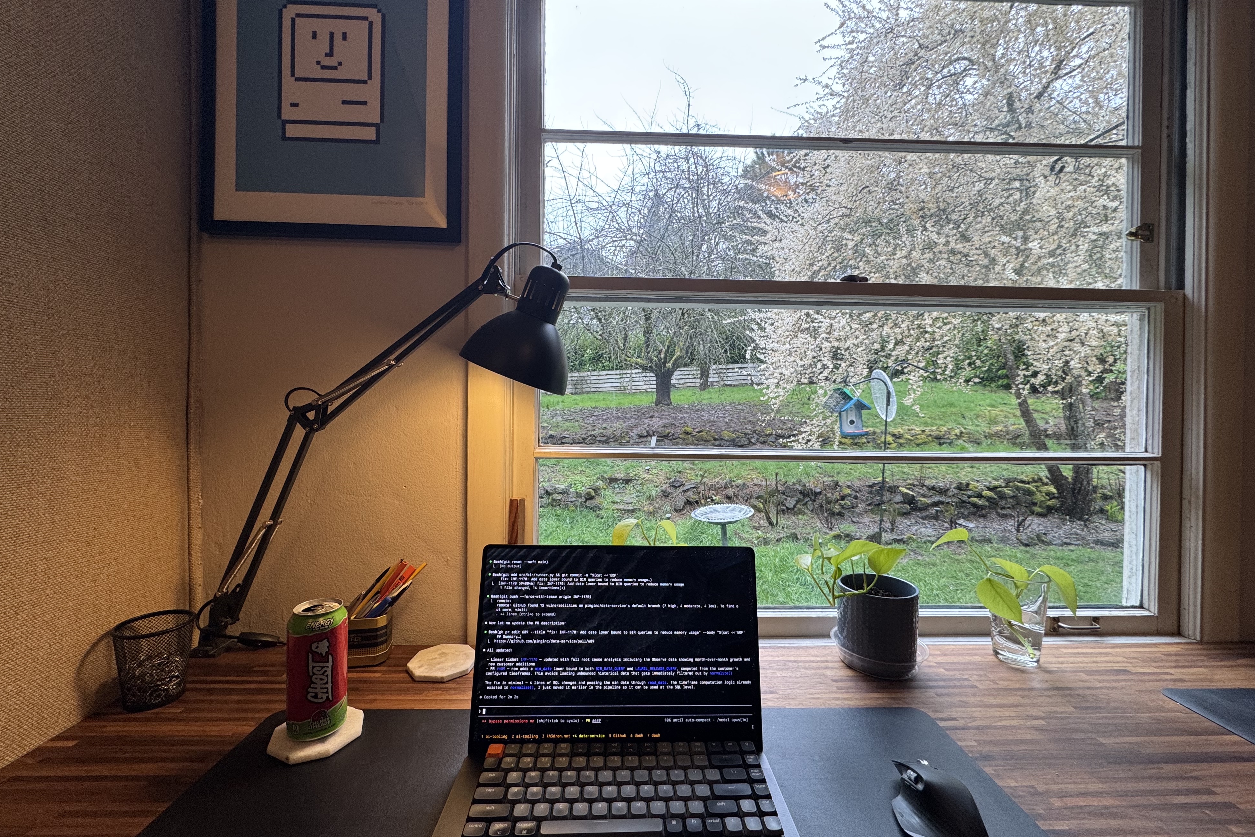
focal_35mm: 15
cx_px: 638
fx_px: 523
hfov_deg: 100.4
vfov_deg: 77.3
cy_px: 411
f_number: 2.2
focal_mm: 2.22
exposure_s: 1/120
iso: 100
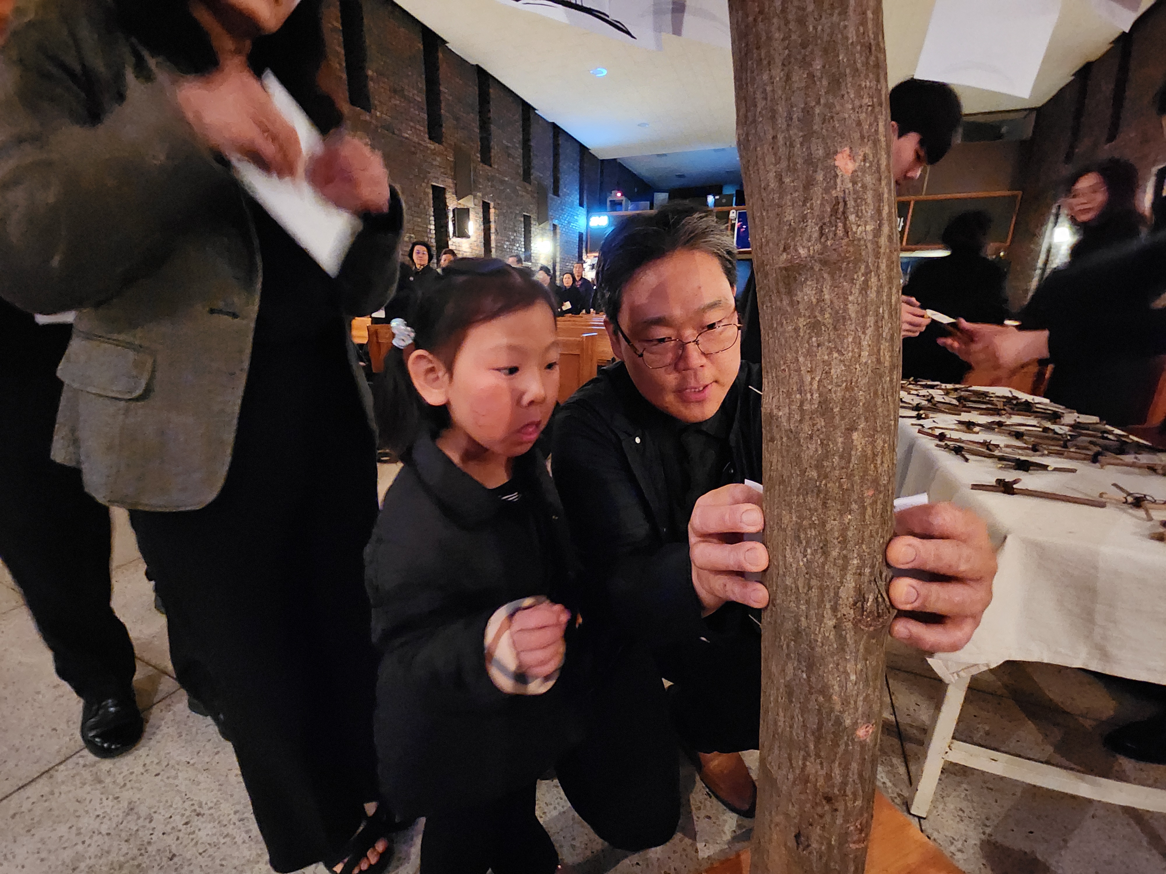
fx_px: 438
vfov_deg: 89.9
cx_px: 583
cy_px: 437
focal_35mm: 13
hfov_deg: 106.2
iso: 2500
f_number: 2.2
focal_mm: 2.2
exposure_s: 1/10.9
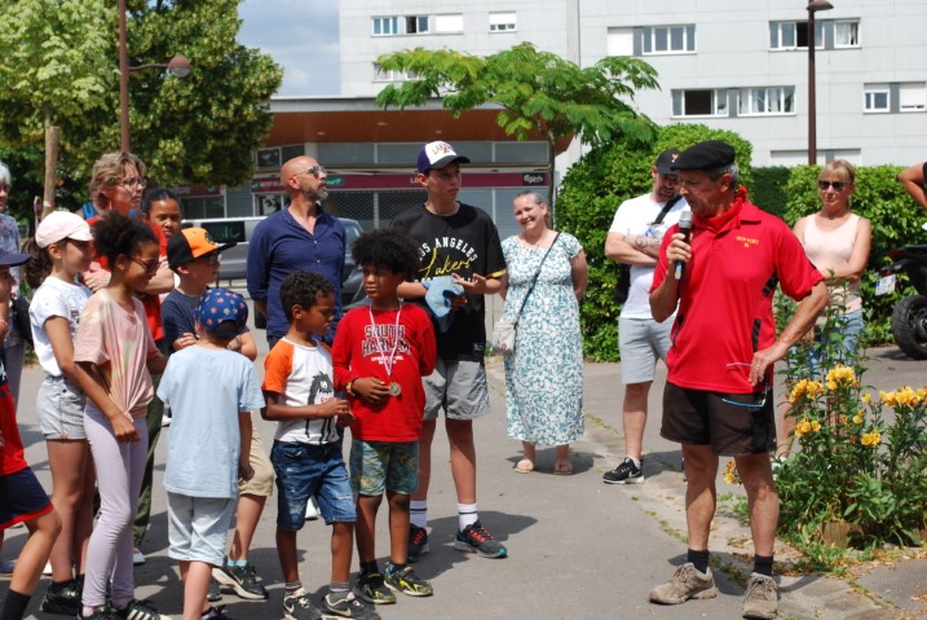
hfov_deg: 31.9
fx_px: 1623
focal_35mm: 63
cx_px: 464
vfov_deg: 21.6
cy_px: 310
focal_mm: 42
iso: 100
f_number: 8
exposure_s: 1/250
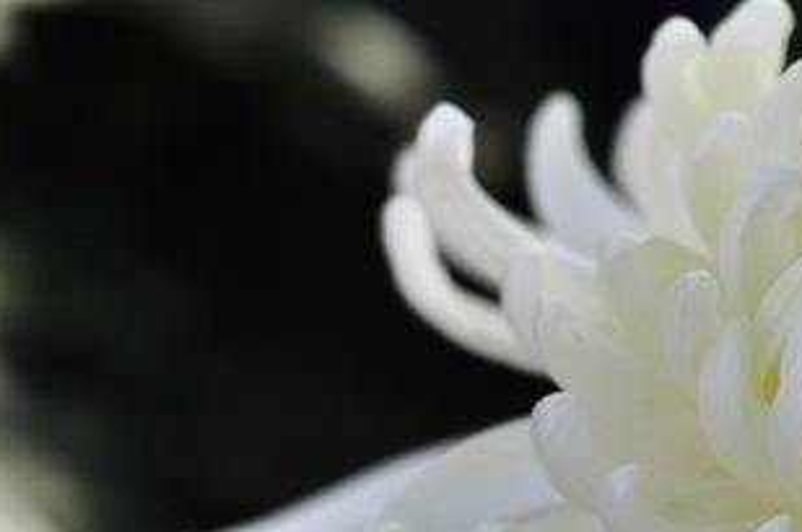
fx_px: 5405
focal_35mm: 243
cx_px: 1121
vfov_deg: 5.6
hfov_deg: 8.3
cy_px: 571
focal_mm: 50
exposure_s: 1/1600
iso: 200
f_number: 3.5
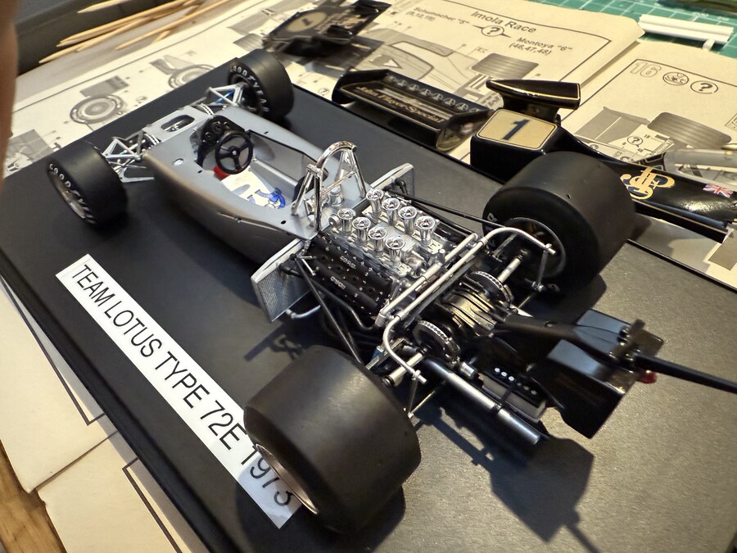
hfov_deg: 71.6
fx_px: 511
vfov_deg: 56.8
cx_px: 368
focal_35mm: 24
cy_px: 276
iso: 800
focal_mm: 2.22
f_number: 2.2
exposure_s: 1/59
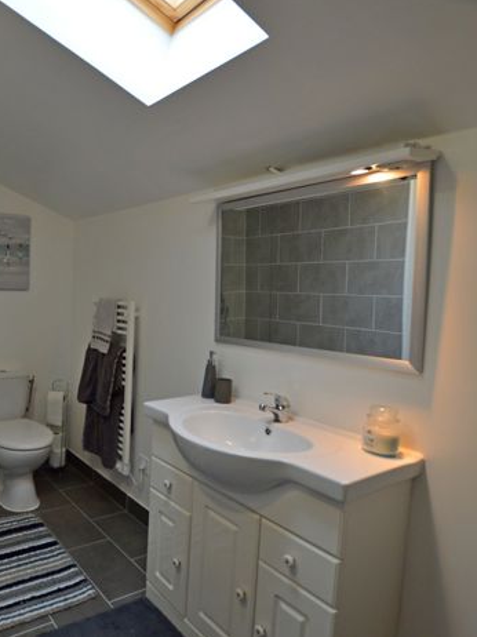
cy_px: 317
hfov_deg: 55.8
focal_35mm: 22
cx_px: 82
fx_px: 405
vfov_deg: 76.4
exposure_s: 1/60
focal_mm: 10
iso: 400
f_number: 3.5
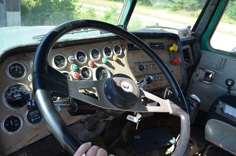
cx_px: 118
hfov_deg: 67.5
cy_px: 78
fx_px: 177
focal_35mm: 27
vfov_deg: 47.7
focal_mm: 18
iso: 200
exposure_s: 1/160
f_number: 6.3
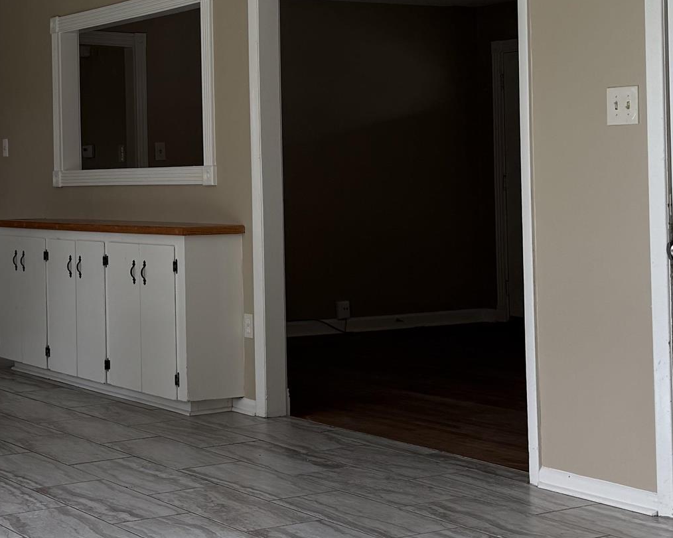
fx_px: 1414
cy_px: 167
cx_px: 100
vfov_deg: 21.4
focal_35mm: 71
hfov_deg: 26.1
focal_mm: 6.76
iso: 64
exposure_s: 1/201
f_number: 1.78
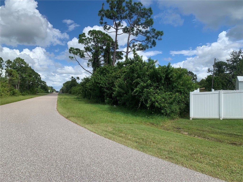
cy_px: 91
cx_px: 122
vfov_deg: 53.1
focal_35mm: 26
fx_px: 183
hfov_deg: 67.3
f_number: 1.8
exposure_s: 1/2755
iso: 25
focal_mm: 4.25
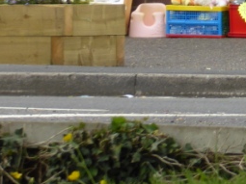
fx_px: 5278
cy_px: -84
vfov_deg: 2.0
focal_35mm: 743
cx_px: 369
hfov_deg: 2.7
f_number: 5.6
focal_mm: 33.2
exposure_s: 1/100
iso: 100
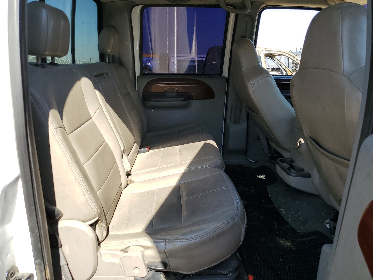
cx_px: 186
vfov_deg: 53.1
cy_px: 140
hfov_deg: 67.3
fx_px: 280
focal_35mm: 26
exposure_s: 1/833
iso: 50
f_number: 1.5
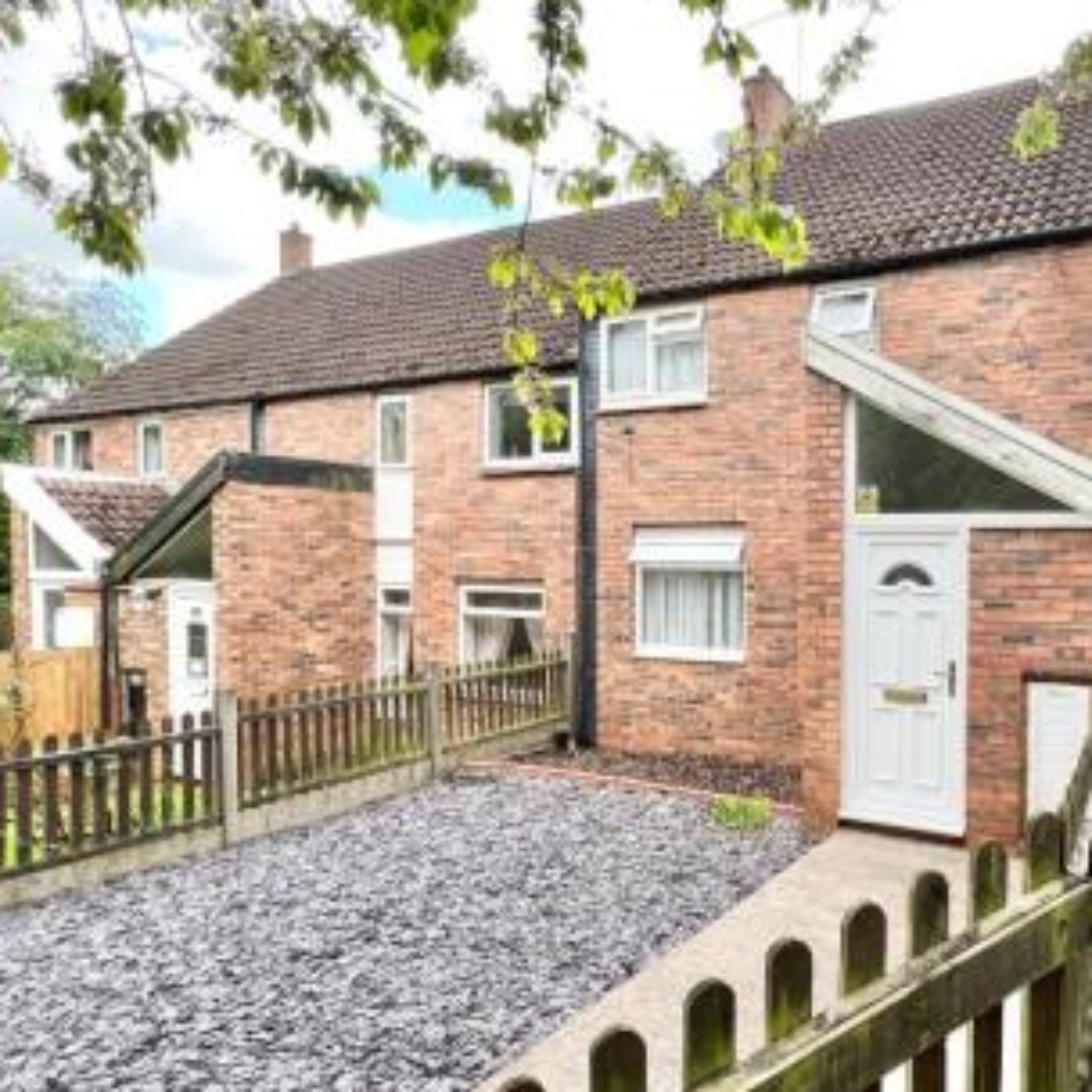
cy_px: 587
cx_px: 767
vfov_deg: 69.5
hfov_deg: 66.8
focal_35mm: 22
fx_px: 785
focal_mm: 1.57
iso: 32
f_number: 1.8
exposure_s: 1/268
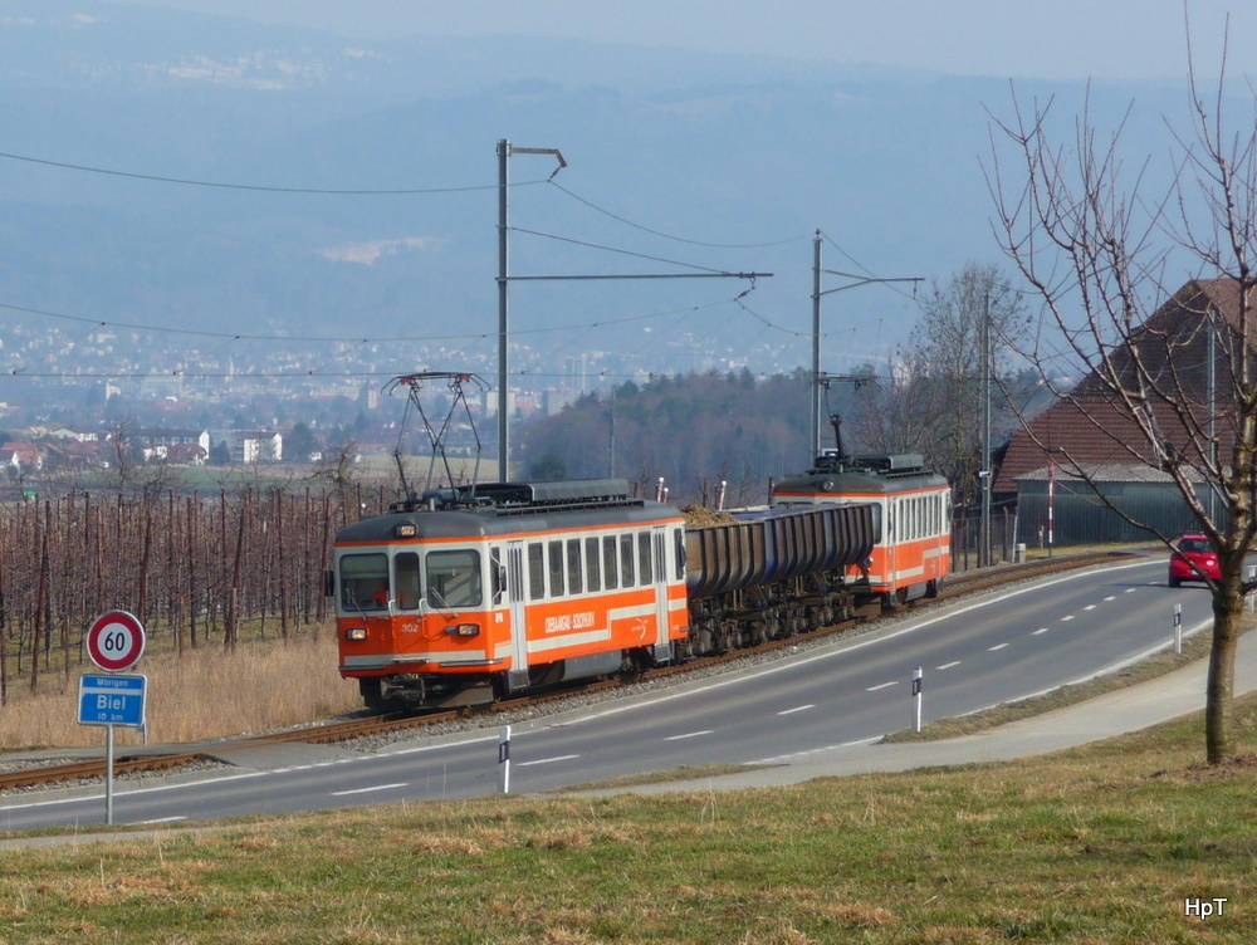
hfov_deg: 15.4
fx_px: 4652
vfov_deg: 11.6
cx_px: 628
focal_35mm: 128
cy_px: 472
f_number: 4.7
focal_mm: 21.8
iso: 100
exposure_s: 1/640
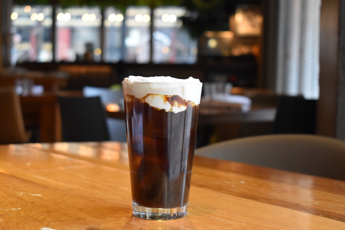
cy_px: 115
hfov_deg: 29.2
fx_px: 661
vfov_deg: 19.7
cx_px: 172
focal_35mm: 69
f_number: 5.3
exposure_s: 1/60
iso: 1400
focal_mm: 46
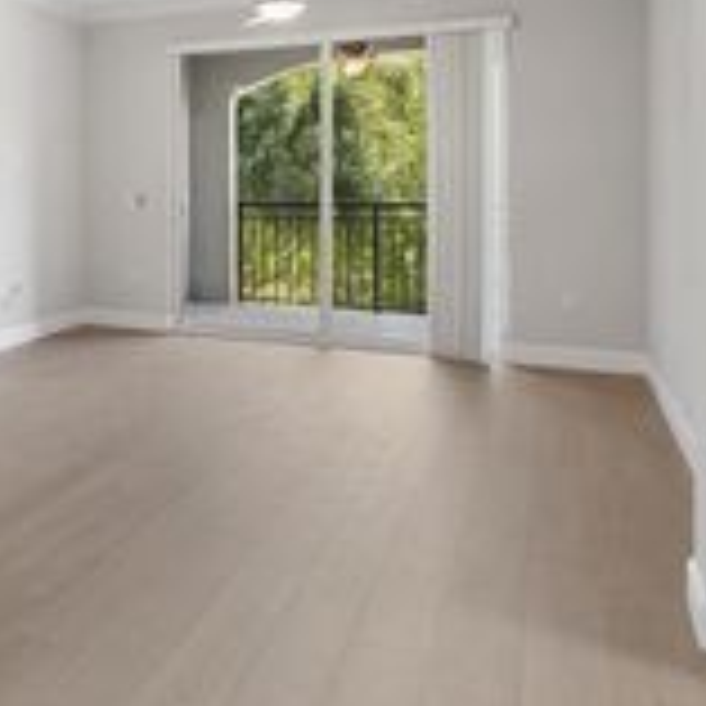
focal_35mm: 38
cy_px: 209
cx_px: -76
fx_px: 877
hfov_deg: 36.8
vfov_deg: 43.0
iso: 250
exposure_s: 1/1.67
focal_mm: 14
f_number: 9
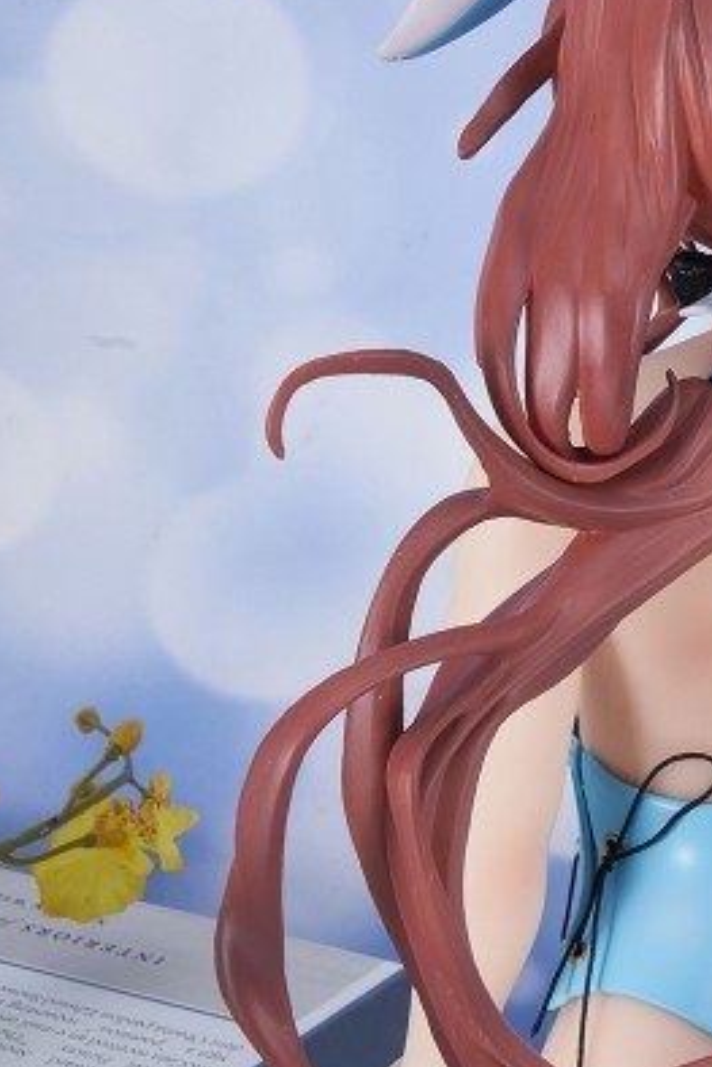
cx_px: 785
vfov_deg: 16.0
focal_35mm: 128
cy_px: 401
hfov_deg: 10.6
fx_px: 3794
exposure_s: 1/125
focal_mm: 56
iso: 160
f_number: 18
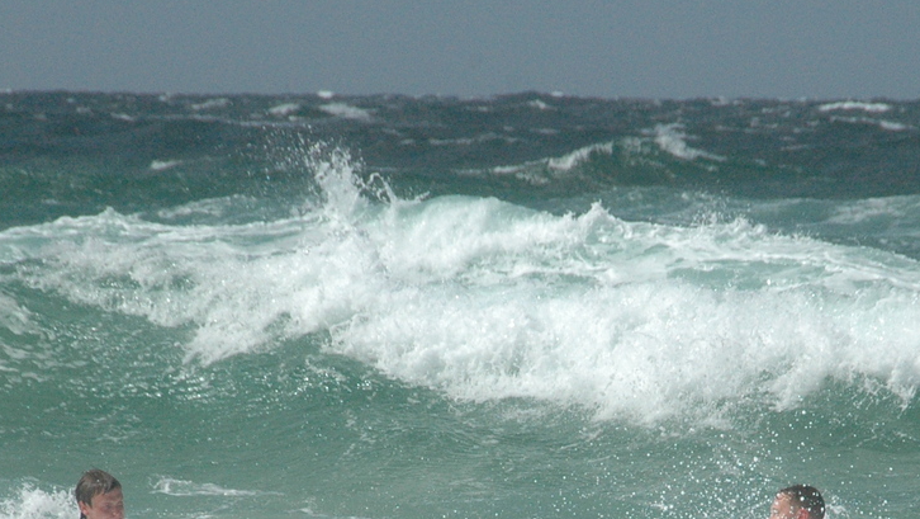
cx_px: 613
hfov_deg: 3.7
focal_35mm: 588
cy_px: 647
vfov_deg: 2.1
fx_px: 14349
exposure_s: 1/2500
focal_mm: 170
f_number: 13
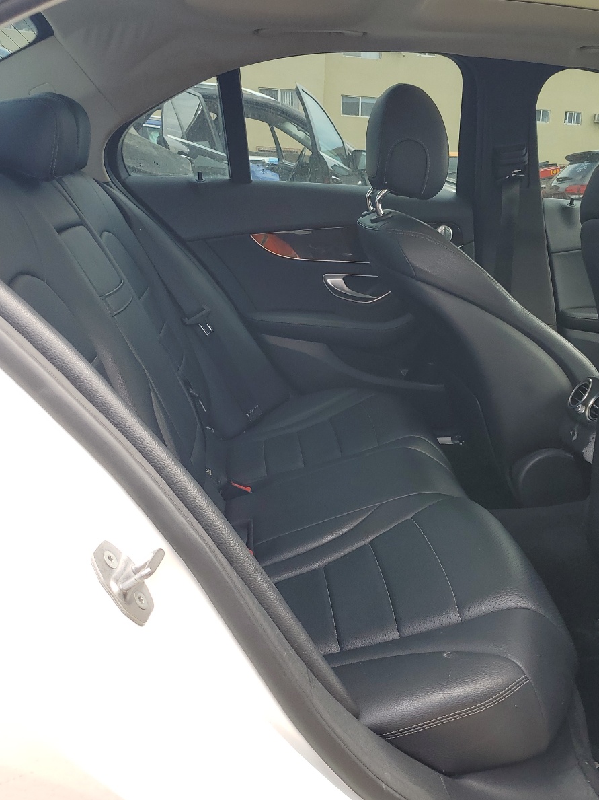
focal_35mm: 35
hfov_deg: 40.0
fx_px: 808
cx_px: 420
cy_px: 403
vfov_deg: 52.6
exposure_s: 1/476
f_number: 1.5
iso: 50
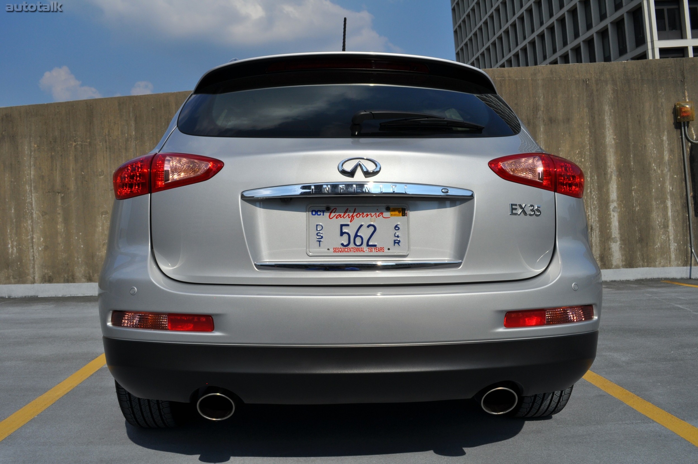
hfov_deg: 57.3
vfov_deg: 39.9
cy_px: 232
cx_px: 349
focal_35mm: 33
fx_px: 639
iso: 200
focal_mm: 22
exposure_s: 1/640
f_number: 13
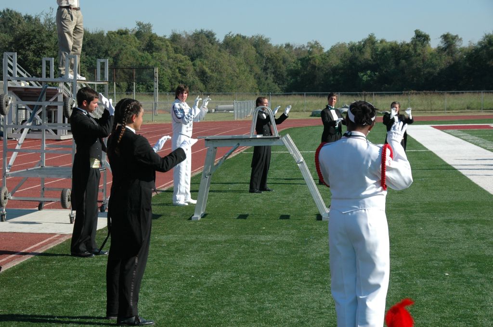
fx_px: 1436
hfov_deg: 19.5
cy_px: 164
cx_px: 246
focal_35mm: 105
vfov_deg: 13.0
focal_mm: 70
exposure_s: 1/320
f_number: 9
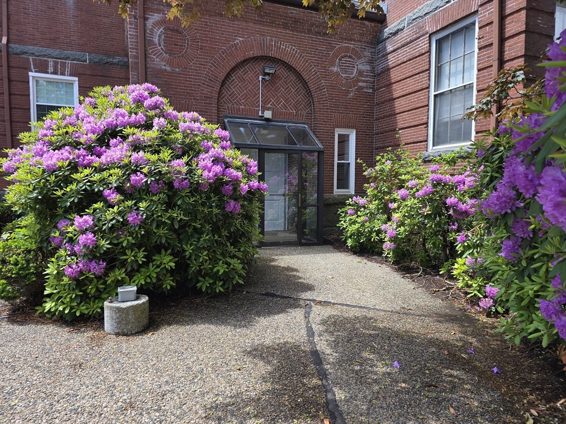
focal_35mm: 23
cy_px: 212
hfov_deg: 73.9
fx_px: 376
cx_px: 283
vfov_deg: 58.9
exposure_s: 1/189
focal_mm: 6.3
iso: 12
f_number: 1.7
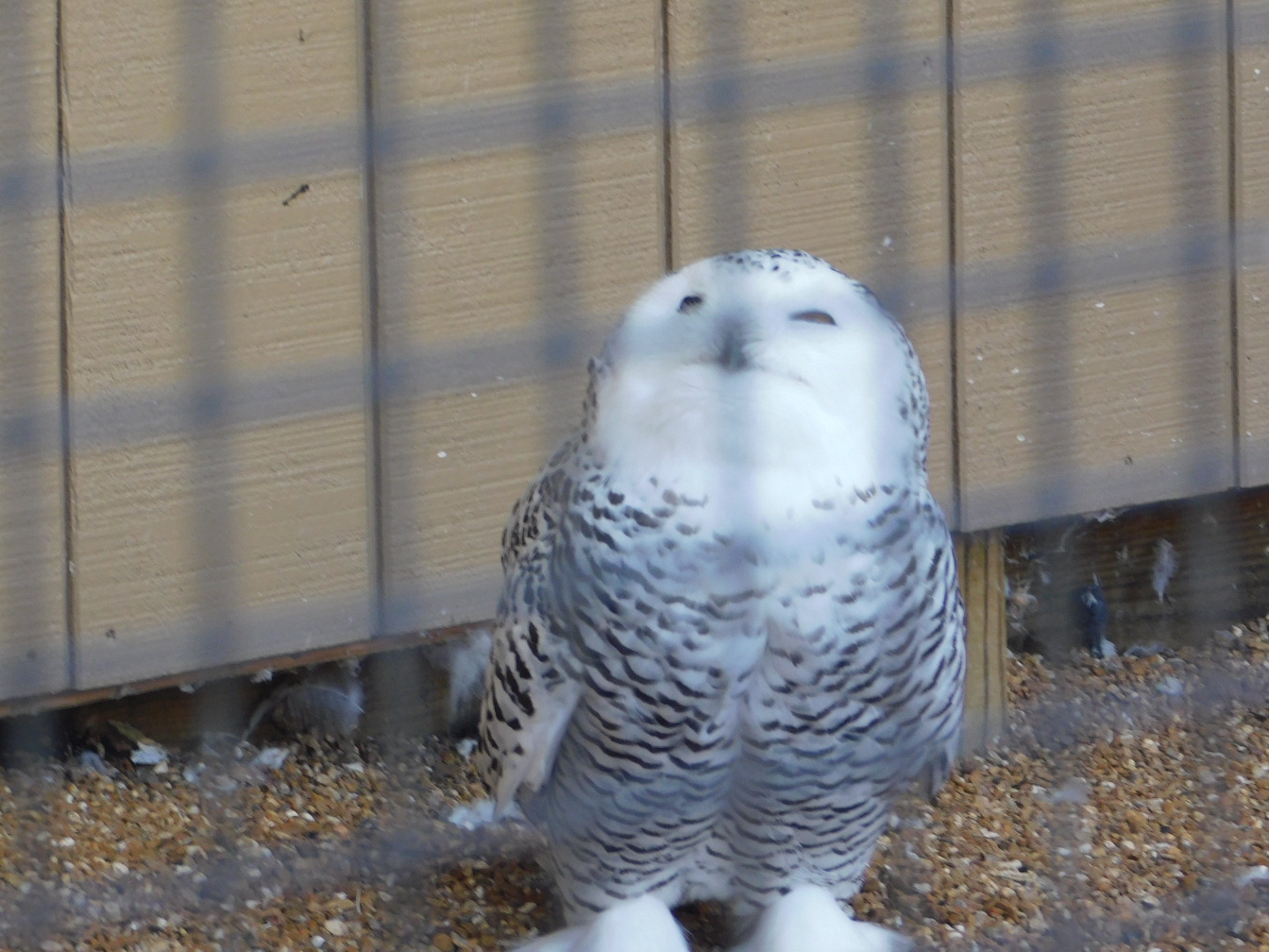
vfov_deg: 5.2
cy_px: 468
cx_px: 670
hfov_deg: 7.0
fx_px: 10448
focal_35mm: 285
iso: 200
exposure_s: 1/30
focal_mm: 47.2
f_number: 5.7
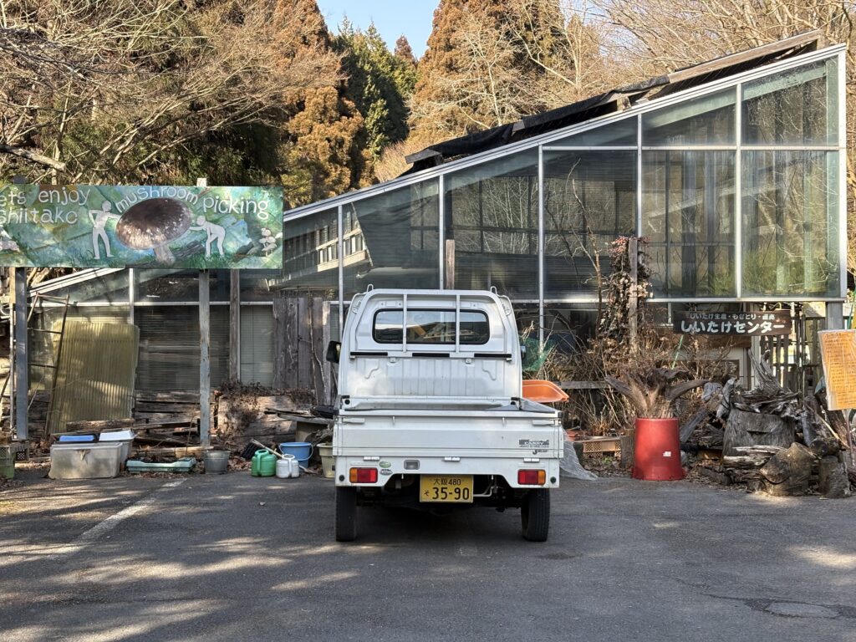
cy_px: 321
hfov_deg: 36.8
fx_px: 1286
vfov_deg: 28.0
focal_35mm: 52
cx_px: 428
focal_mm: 5.96
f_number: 1.6
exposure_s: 1/459
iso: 32
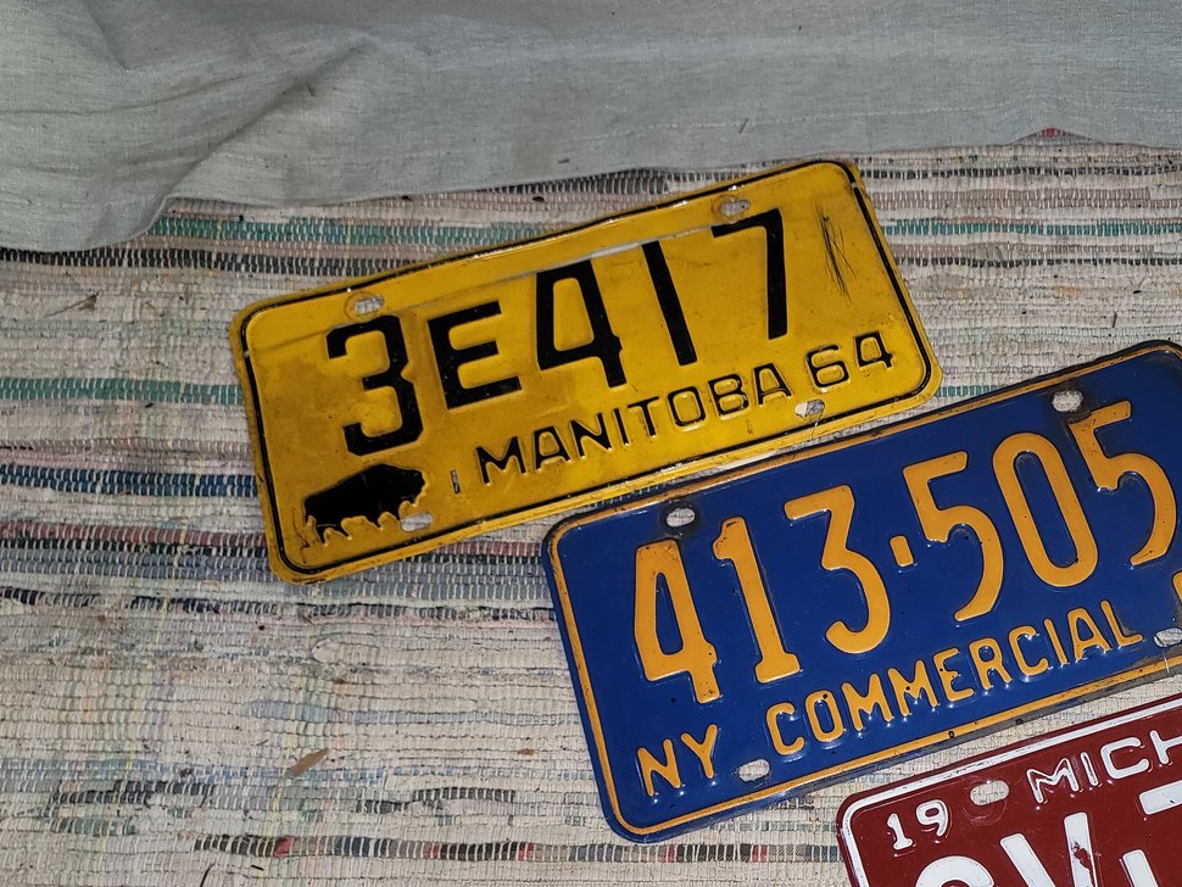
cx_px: 867
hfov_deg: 46.4
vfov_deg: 36.5
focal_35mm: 39
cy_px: 581
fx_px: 1332
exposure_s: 1/60
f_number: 1.8
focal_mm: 7
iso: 80
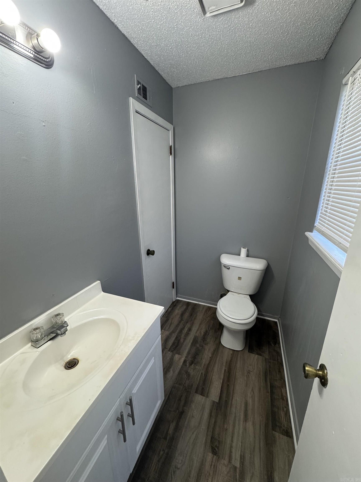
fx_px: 195
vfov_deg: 102.1
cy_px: 241
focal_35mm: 14
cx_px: 180
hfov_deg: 85.7
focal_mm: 2.22
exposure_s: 1/120
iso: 250
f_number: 2.2
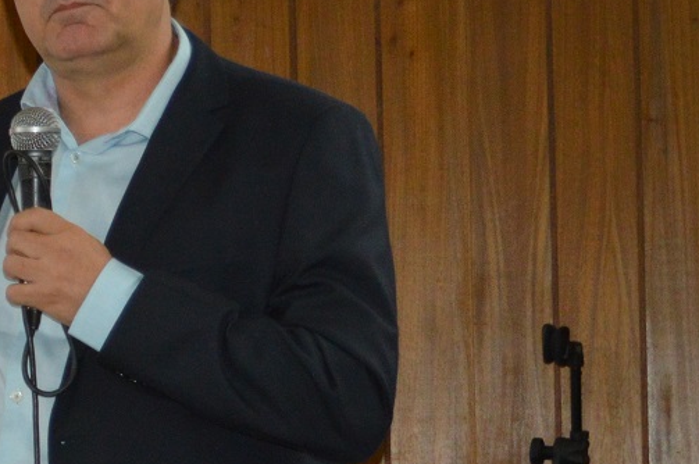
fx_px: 3587
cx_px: -386
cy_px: 474
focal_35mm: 185
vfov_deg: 7.4
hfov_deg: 10.7
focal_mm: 31
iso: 560
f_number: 4.2
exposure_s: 1/60
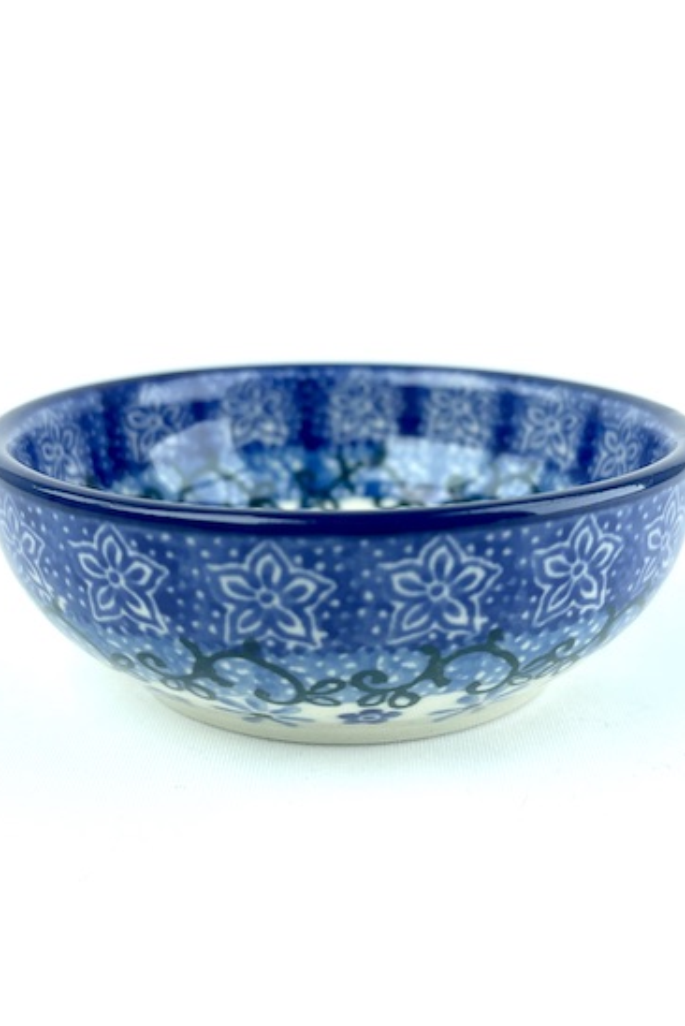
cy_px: 510
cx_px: 346
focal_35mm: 37
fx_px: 1055
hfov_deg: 36.0
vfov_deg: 51.9
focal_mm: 5.1
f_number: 1.6
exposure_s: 1/296
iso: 32
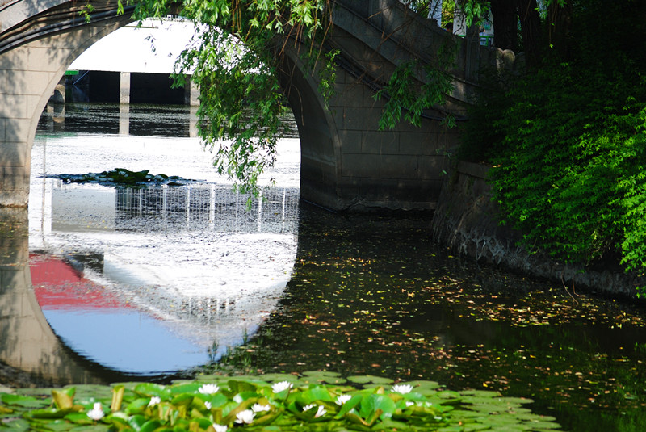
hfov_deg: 13.9
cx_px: 323
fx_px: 2640
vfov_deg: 9.4
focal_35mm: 147
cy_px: 216
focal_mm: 98
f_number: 5.6
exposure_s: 1/250
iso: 100
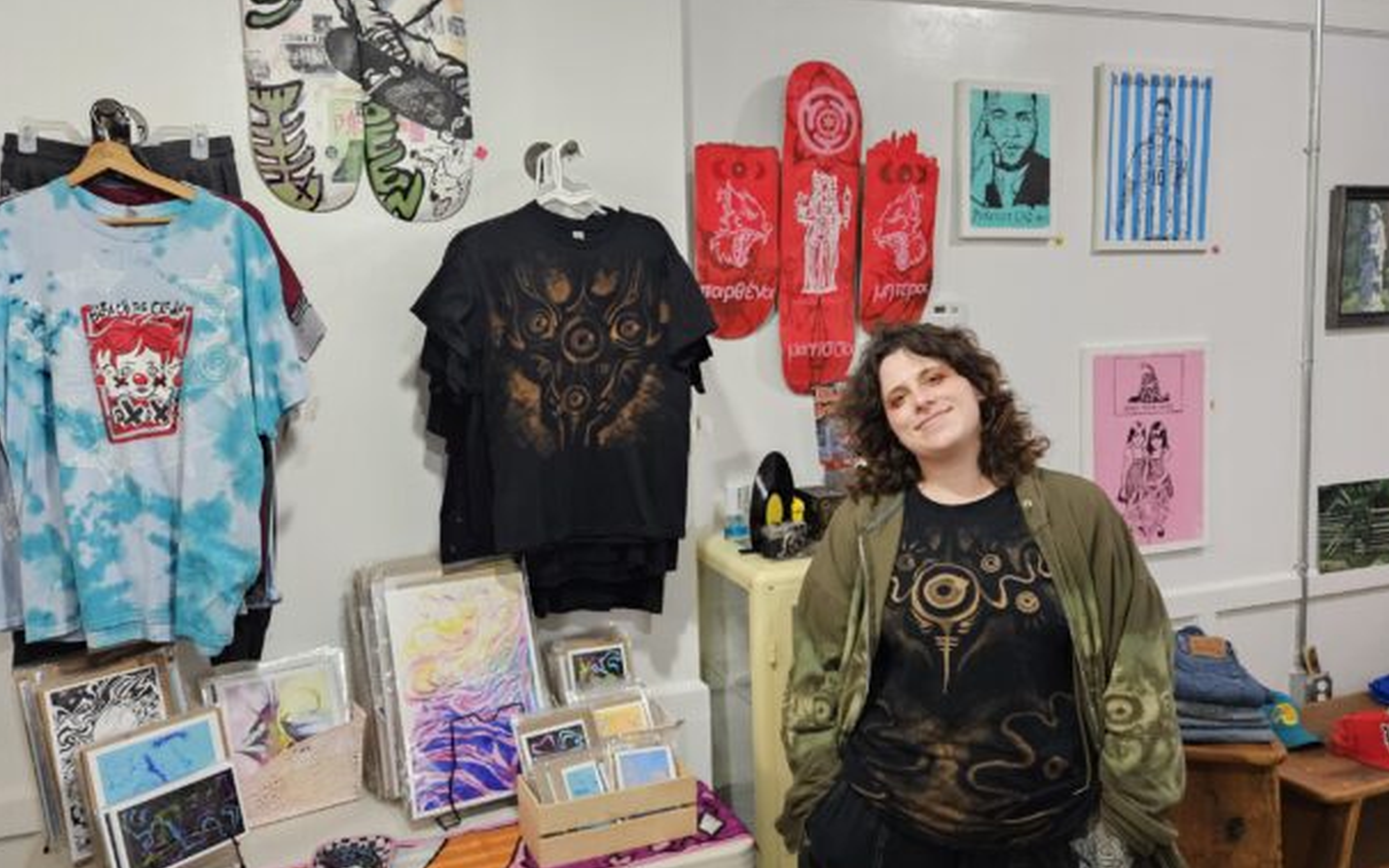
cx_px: 674
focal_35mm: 28
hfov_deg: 66.4
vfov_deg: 44.6
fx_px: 1060
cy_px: 426
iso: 800
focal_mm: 5.4
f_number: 1.8
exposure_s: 1/60
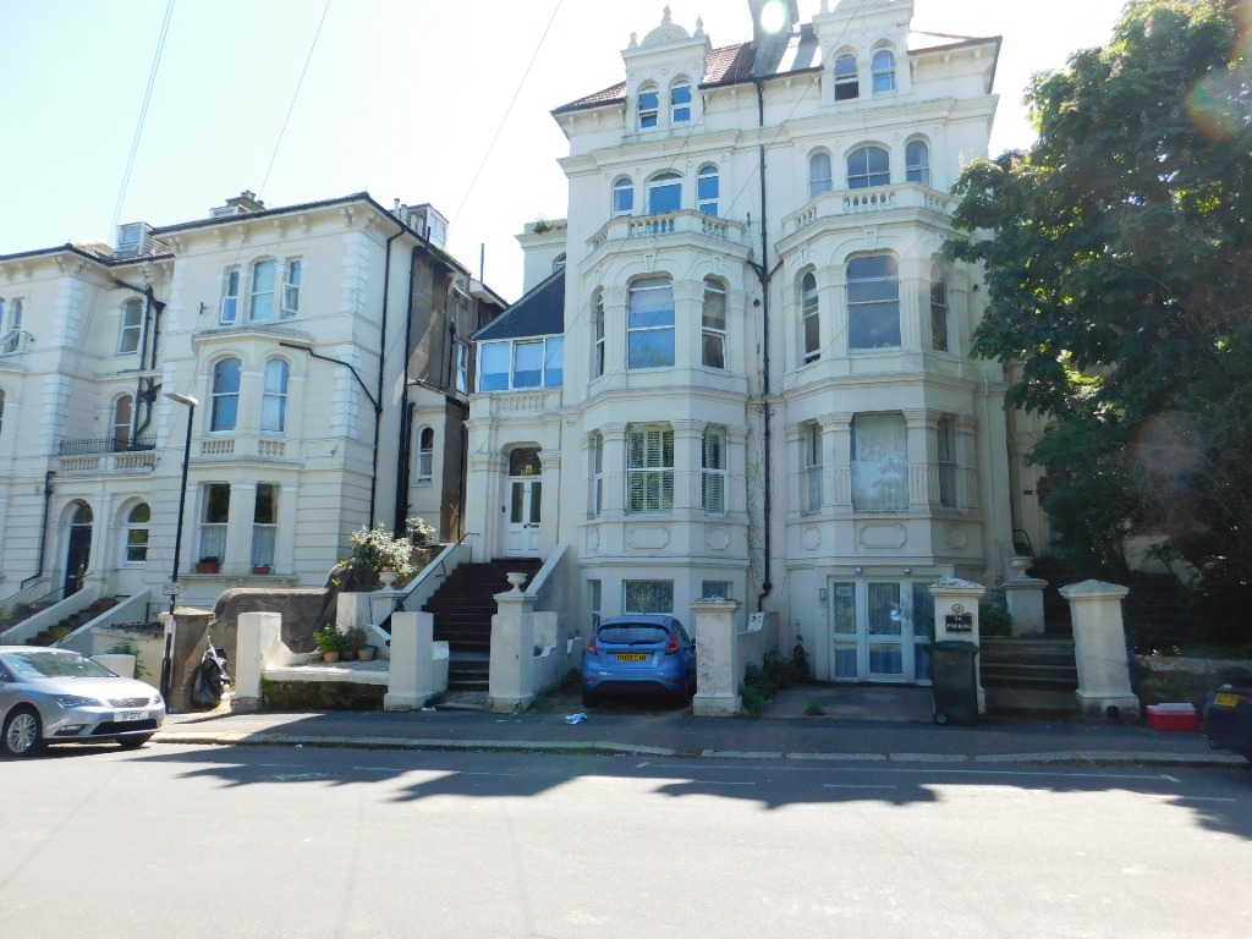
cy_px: 470
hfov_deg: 73.9
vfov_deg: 58.9
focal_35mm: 23
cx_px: 626
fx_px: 832
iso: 125
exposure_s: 1/640
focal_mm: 4
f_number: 3
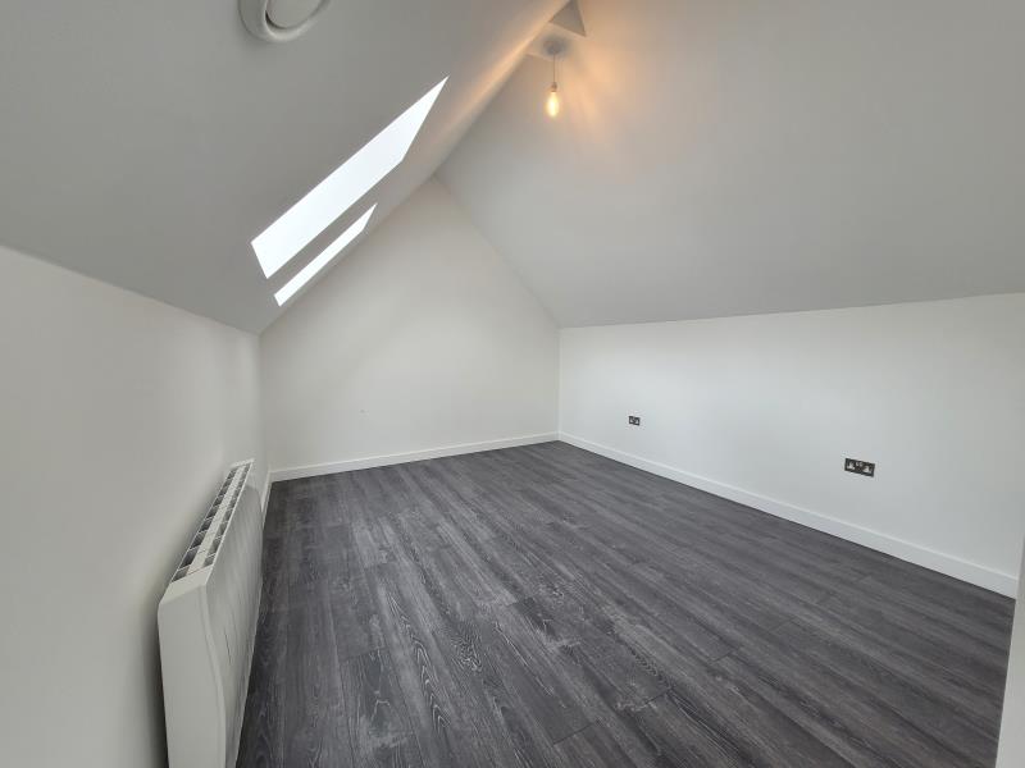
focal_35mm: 13
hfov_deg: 106.2
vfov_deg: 89.9
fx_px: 385
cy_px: 384
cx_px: 512
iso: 80
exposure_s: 1/50
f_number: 2.2
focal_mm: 1.74
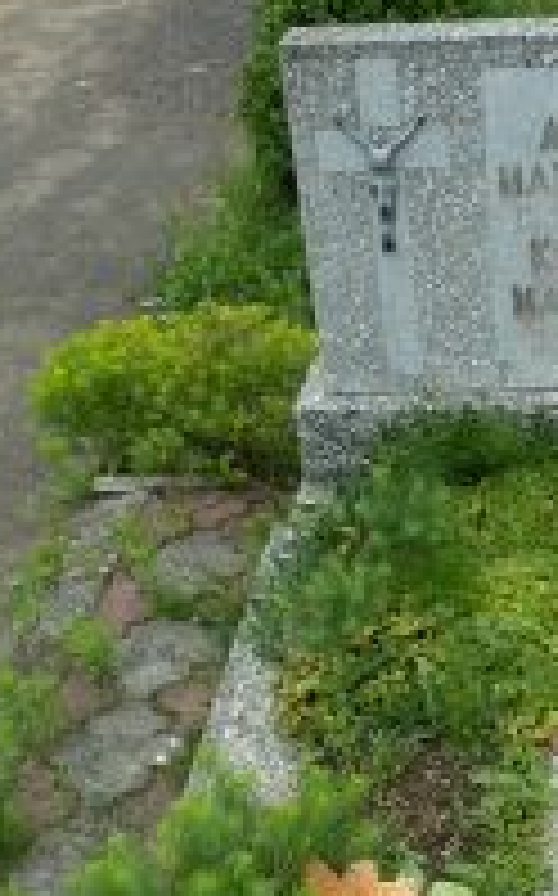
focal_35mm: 64
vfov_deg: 30.9
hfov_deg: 19.8
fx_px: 1561
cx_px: 536
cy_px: 761
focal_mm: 4.1
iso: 80
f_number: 4
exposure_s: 1/200
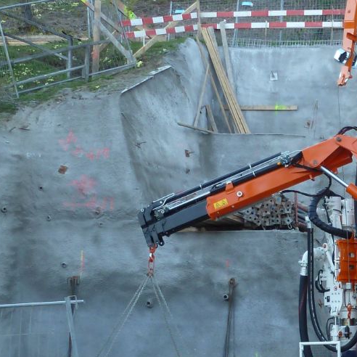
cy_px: 250
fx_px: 805
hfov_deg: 22.6
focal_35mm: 69
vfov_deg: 24.8
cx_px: 449
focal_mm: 4.3
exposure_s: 1/80
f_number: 3.3
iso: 100
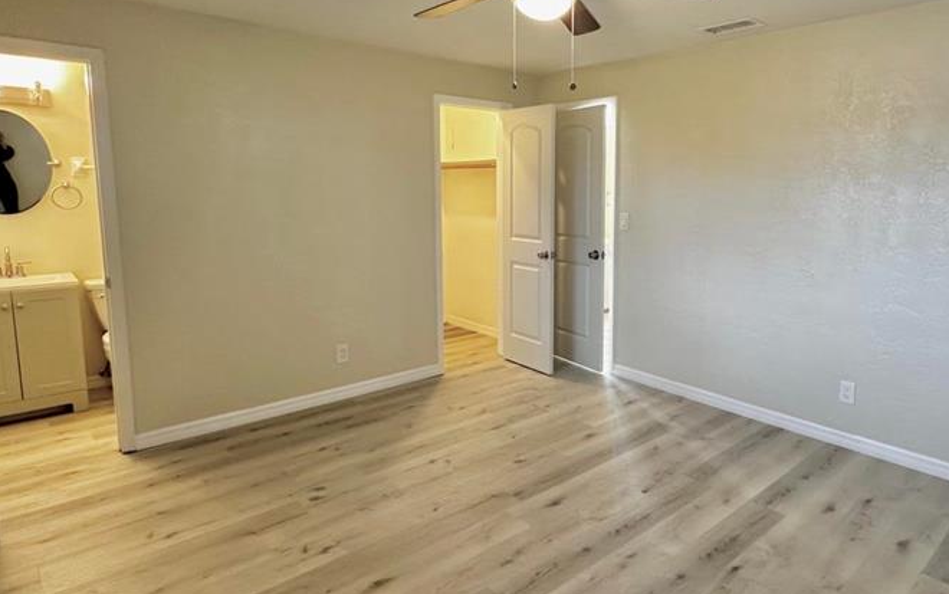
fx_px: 595
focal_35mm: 23
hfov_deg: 76.2
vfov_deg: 52.9
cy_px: 256
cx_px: 572
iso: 250
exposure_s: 1/60
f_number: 2.2
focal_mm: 2.22
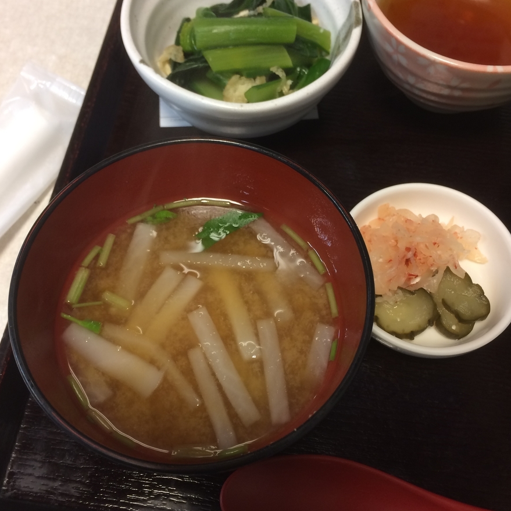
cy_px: 258
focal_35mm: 35
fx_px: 585
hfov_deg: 47.2
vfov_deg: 47.2
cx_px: 251
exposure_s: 1/30
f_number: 2.2
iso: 64
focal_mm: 4.15
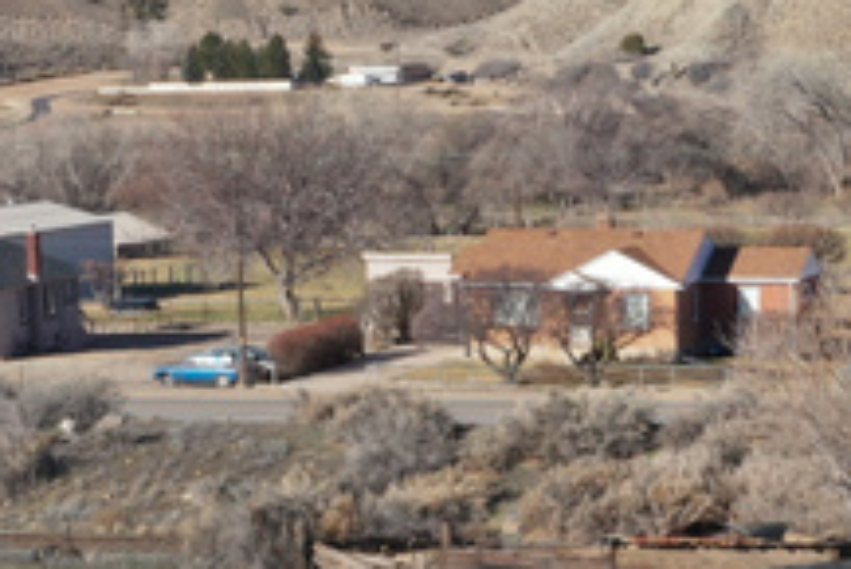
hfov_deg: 15.5
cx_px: 627
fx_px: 3122
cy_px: 583
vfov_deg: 10.3
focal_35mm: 132
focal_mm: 10.26
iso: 100
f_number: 10
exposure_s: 1/160
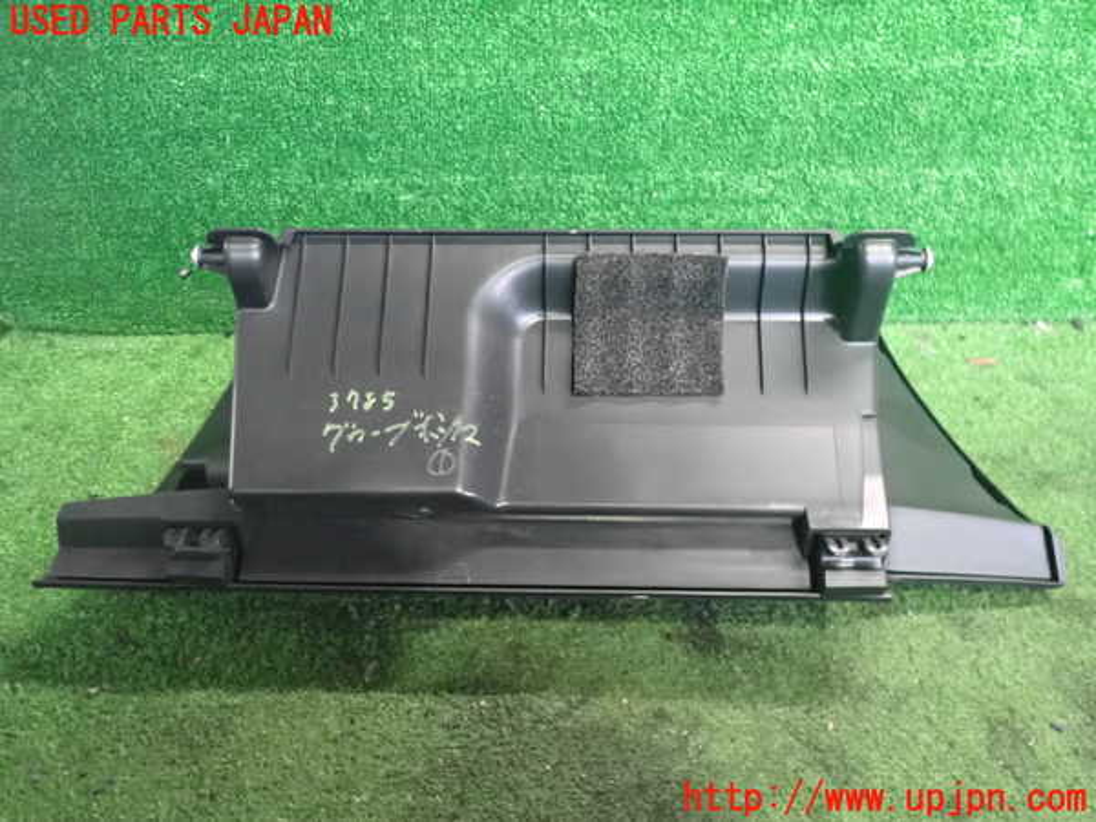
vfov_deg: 46.8
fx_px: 950
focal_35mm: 30
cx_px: 548
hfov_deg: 60.0
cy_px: 411
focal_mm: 5.4
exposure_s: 1/100
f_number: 2.3
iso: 2500
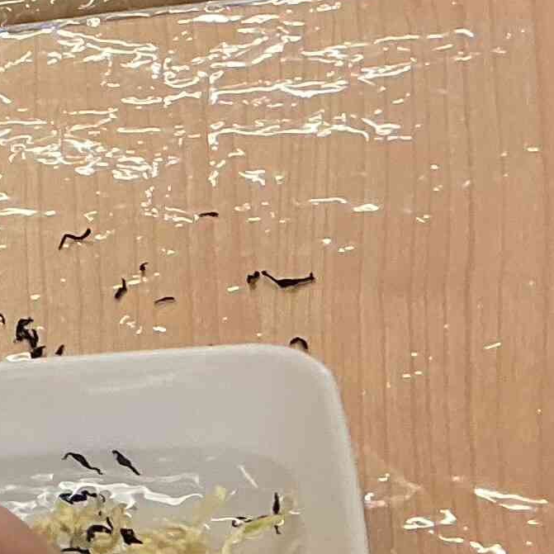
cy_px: 131
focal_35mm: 154
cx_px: -666
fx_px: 2788
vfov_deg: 11.3
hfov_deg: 10.2
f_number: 1.8
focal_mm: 3
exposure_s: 1/60
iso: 40
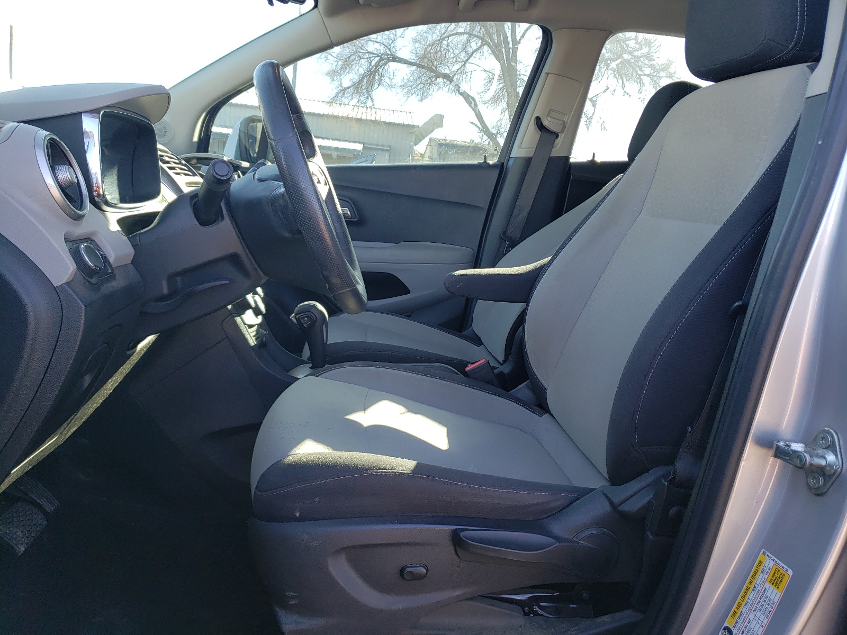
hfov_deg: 67.3
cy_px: 318
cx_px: 424
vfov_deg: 53.1
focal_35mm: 26
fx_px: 636
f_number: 1.5
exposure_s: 1/189
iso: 50
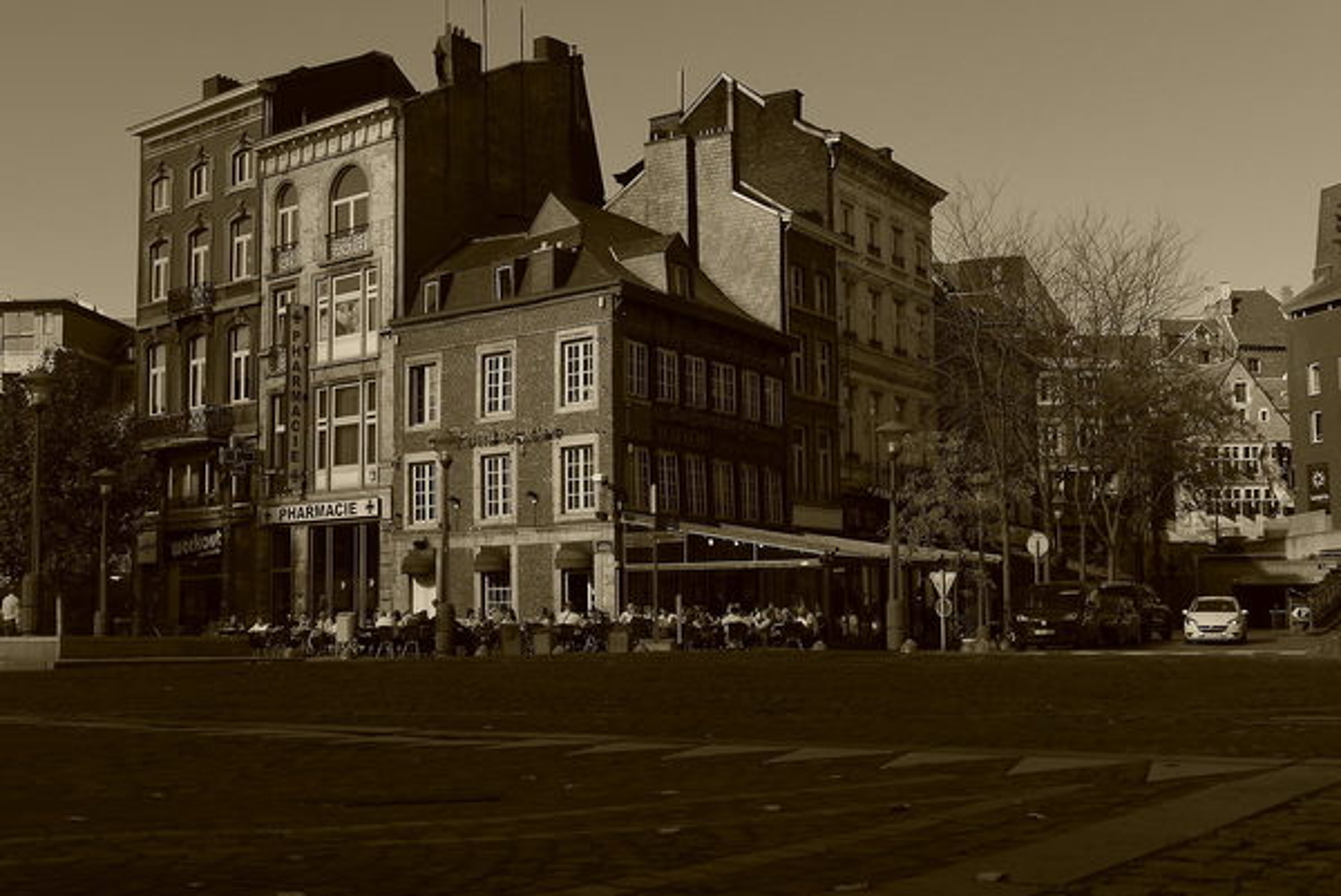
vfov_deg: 29.3
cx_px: 670
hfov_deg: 42.7
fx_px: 1715
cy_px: 448
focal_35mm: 46
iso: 200
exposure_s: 1/400
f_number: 8
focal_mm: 20.6
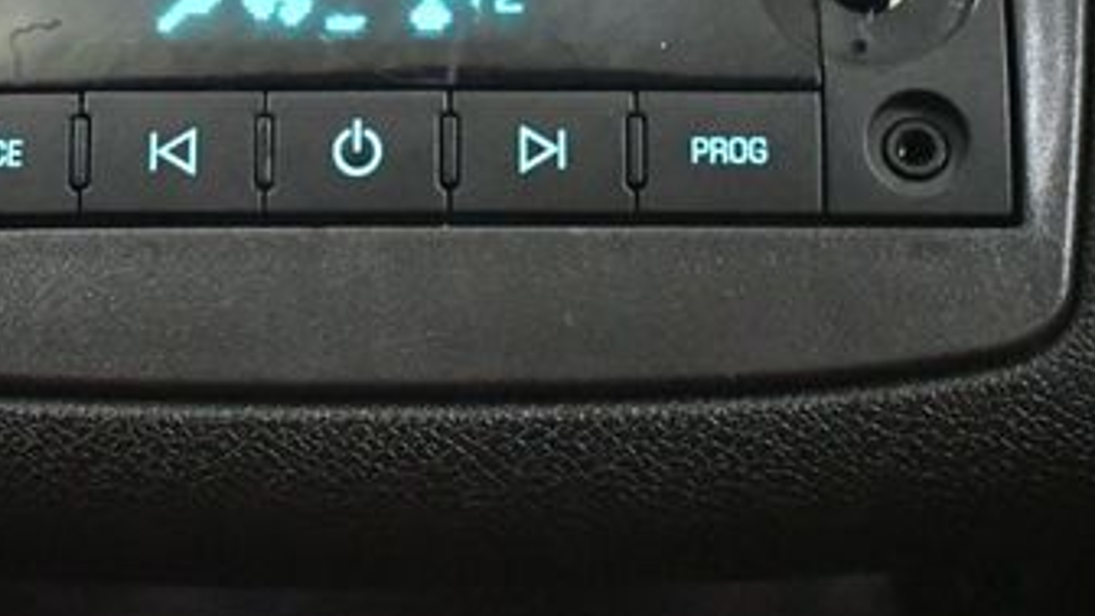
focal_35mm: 108
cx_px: 349
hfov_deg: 19.7
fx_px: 3136
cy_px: 111
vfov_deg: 11.2
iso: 12800
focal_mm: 27
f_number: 4
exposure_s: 1/40
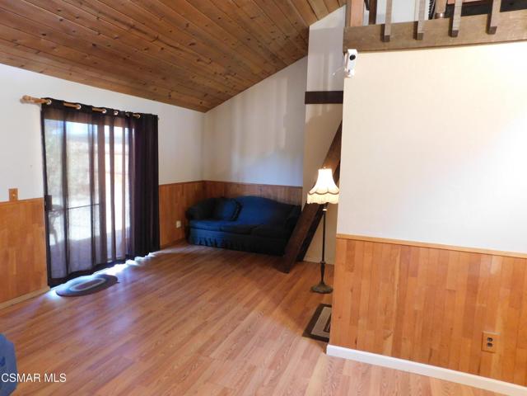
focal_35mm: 23
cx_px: 264
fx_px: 350
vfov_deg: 58.9
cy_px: 198
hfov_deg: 73.9
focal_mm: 4
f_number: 3
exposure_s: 1/8
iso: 450
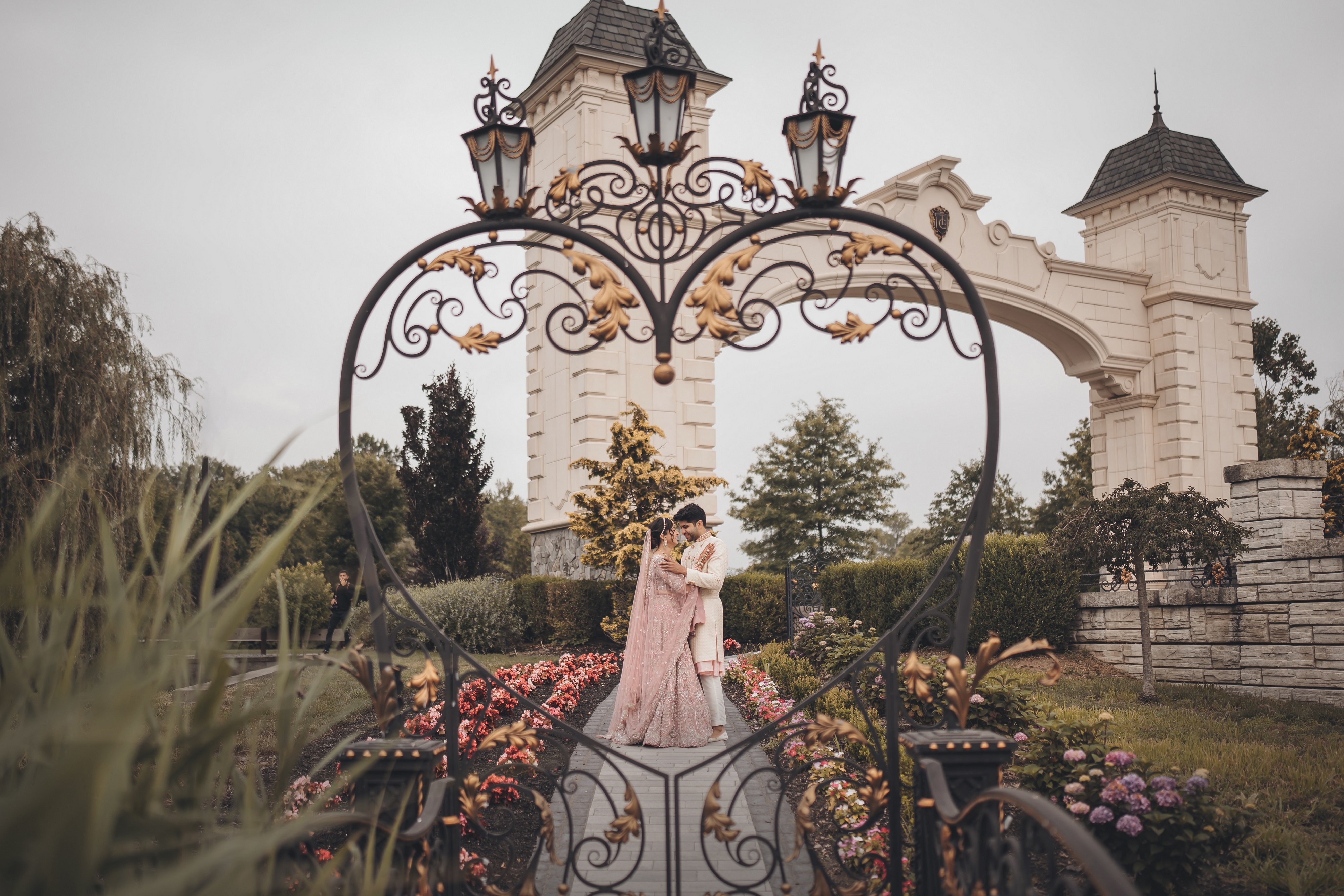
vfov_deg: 37.8
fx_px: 1306
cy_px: 448
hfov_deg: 54.4
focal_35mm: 35
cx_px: 672
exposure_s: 1/800
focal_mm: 35
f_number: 1.4
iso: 50
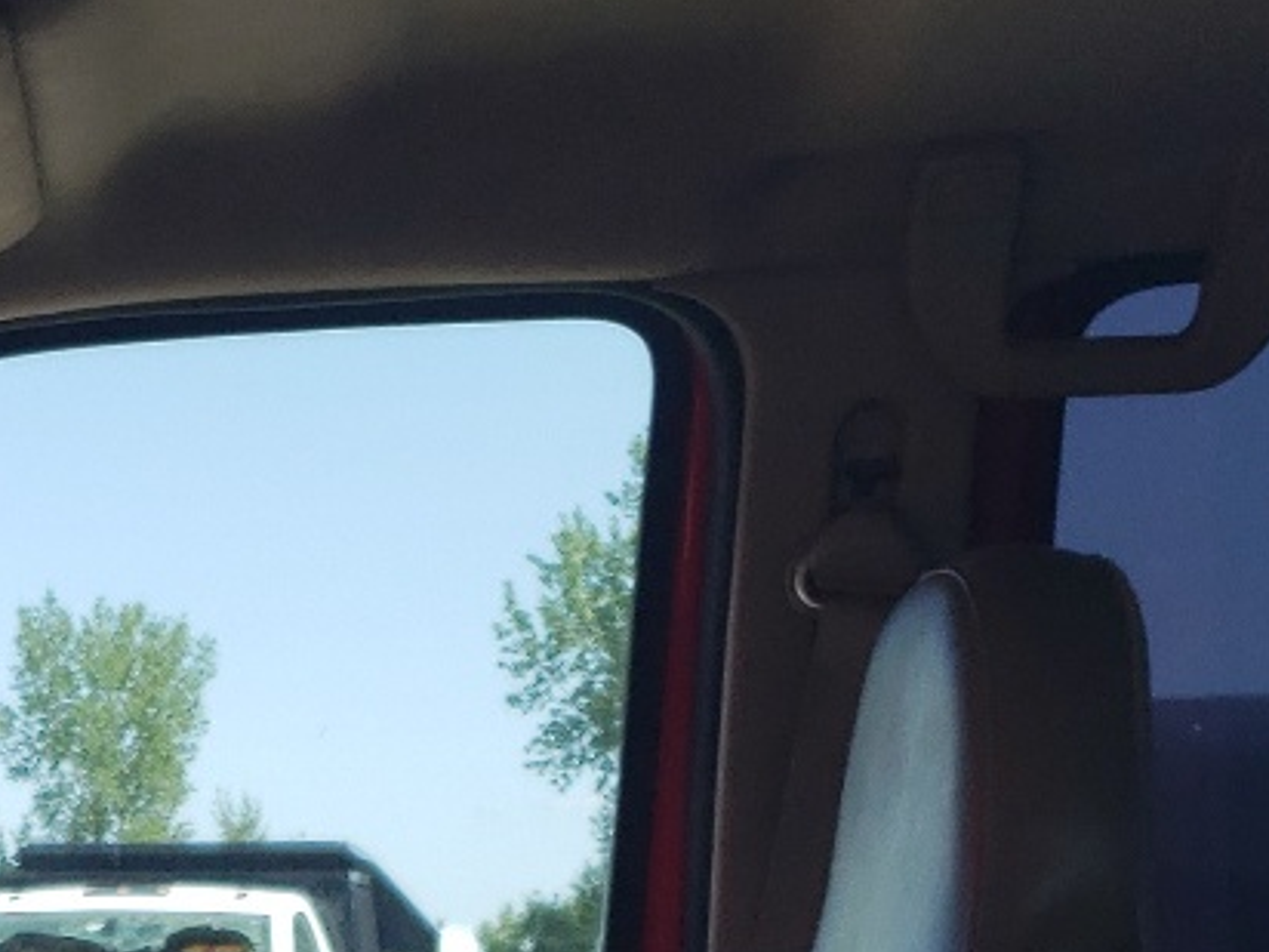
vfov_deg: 13.0
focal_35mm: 101
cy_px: 1827
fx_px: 3703
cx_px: -31
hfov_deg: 18.9
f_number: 1.5
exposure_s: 1/1111
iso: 50
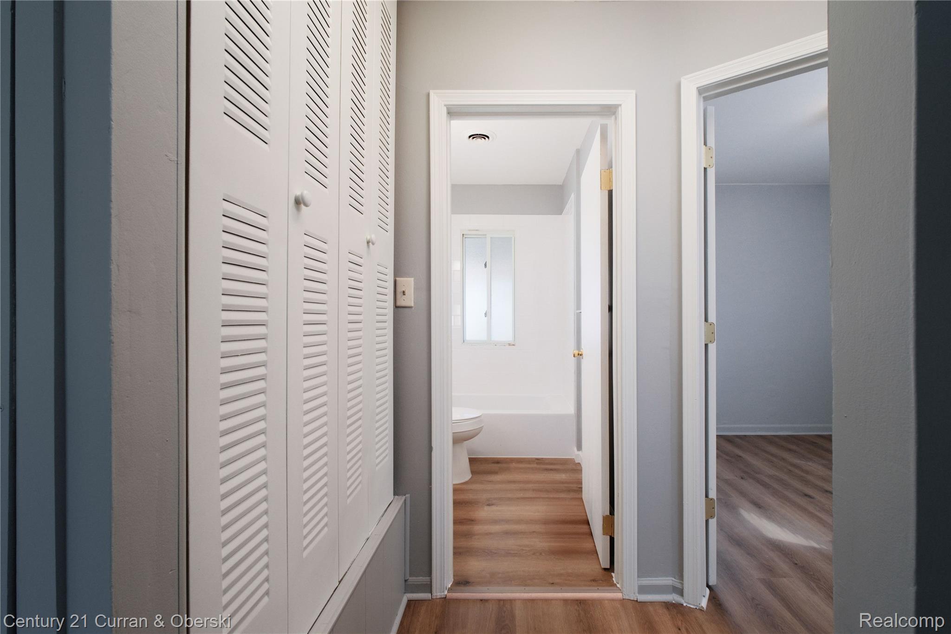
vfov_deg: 77.3
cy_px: 317
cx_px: 476
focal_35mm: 15
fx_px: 396
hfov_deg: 100.4
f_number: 8
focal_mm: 10
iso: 500
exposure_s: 1/125
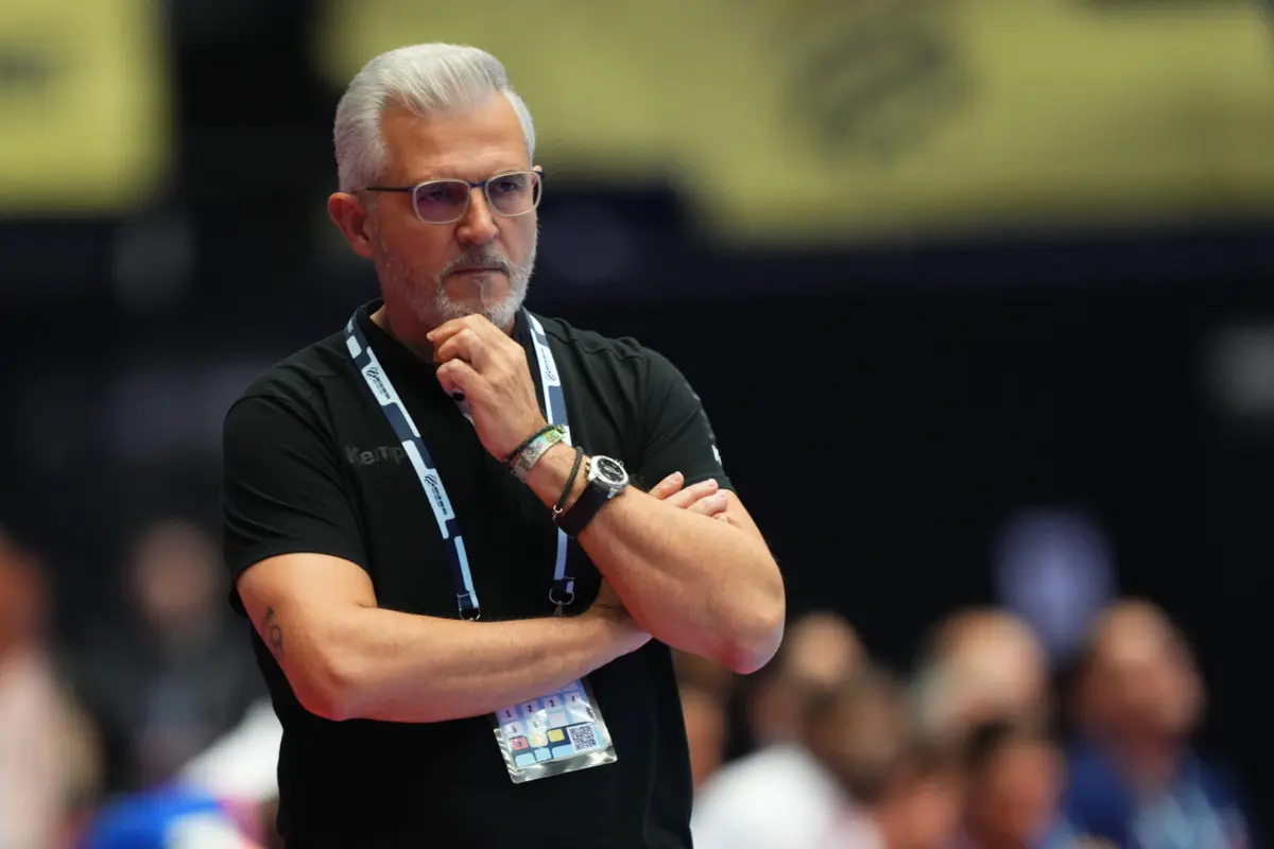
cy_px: 424
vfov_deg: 3.4
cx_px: 637
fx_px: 14154
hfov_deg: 5.2
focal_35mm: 400
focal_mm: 400
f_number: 2.8
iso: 4000
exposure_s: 1/1000
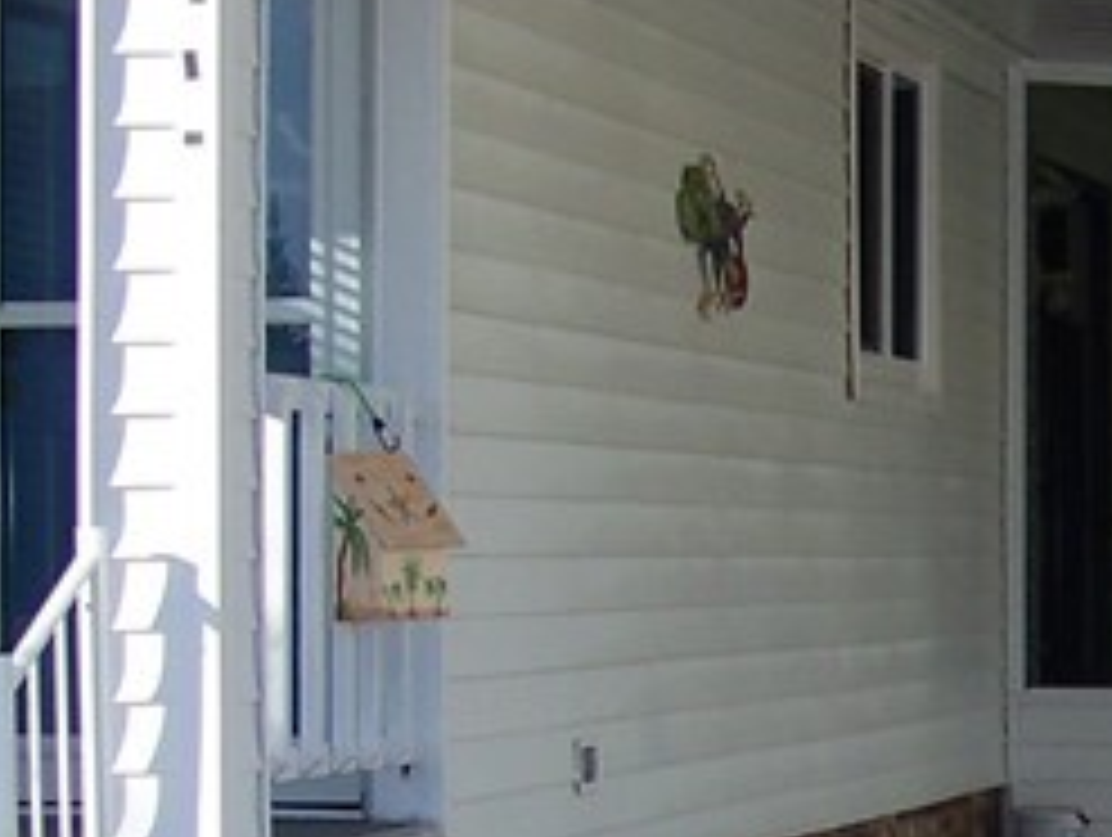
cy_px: 886
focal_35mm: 149
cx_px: 1324
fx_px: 4793
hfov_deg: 12.9
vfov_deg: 9.9
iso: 64
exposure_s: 1/640
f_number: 2.8
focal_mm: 5.85
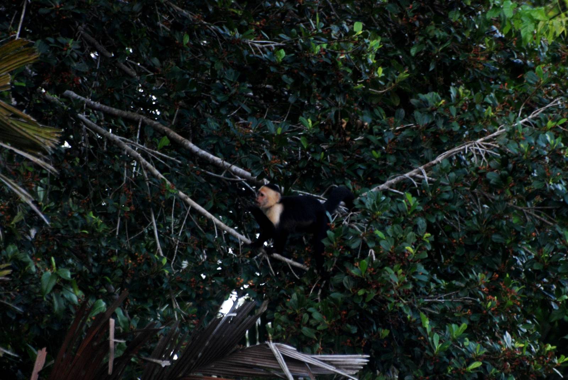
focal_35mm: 450
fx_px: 7108
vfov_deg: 3.1
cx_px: 284
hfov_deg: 4.6
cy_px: 190
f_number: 5.6
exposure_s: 1/160
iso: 400
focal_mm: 300
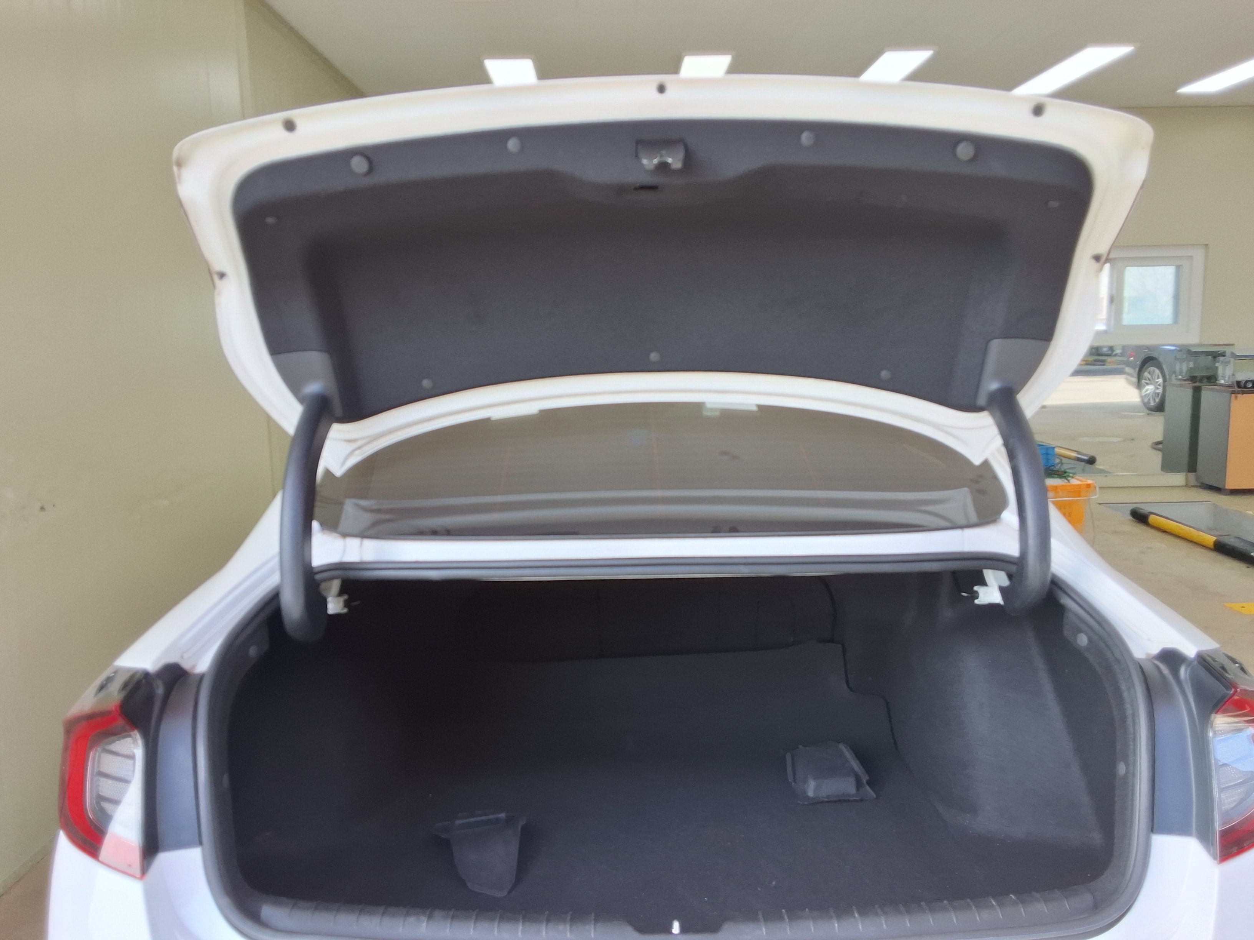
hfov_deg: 63.4
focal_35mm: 28
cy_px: 470
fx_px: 1014
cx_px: 627
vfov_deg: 49.7
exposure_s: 1/161
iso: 32
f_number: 1.9
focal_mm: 2.91
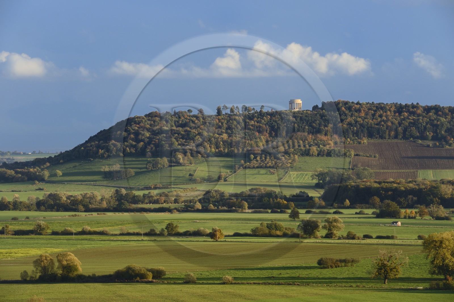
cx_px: 227
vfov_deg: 8.1
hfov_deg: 12.1
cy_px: 151
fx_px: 2142
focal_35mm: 170
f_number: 11
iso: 400
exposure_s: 1/250
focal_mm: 170
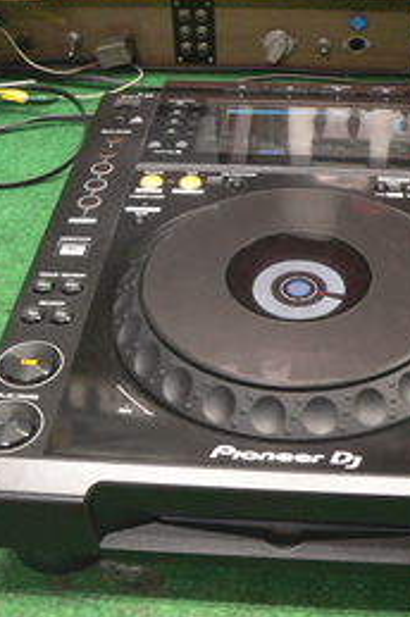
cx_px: 248
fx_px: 942
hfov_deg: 24.5
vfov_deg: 36.3
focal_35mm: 55
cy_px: 330
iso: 200
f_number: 2.8
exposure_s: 1/8
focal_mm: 6
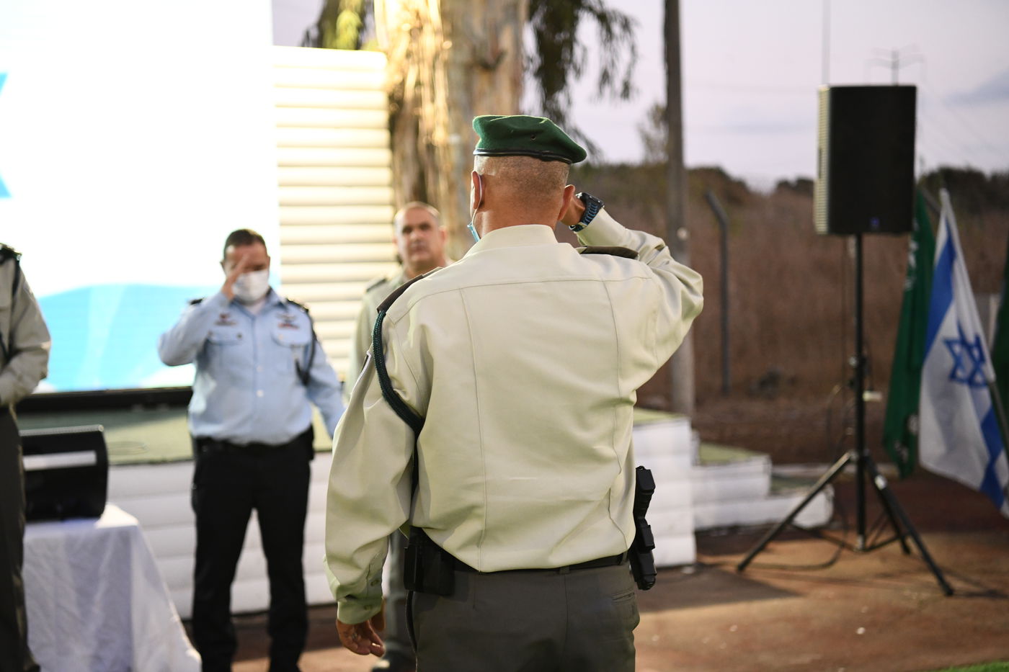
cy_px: 336
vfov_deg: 24.6
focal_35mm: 55
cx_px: 504
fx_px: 1541
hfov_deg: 36.3
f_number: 2.8
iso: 3200
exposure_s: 1/100
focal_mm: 55
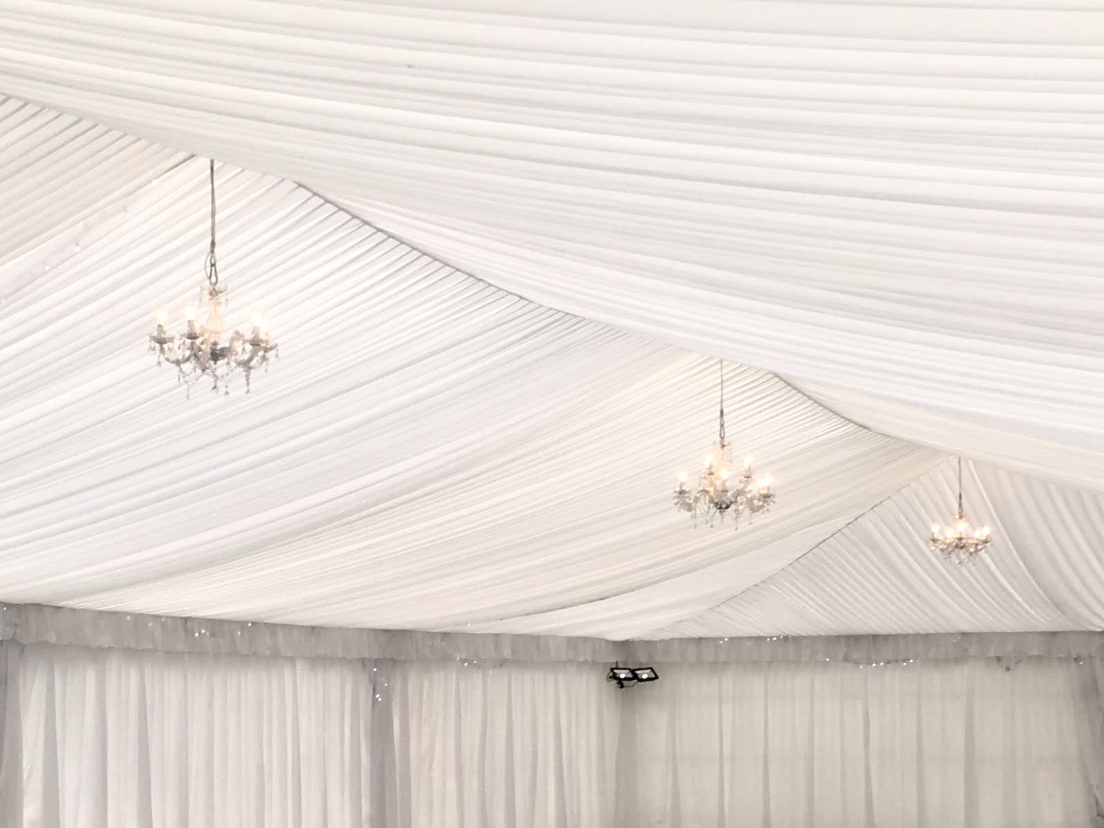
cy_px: 665
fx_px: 2328
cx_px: 530
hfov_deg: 26.7
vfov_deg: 19.9
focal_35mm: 73
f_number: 2.2
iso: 25
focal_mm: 4.15
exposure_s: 1/104
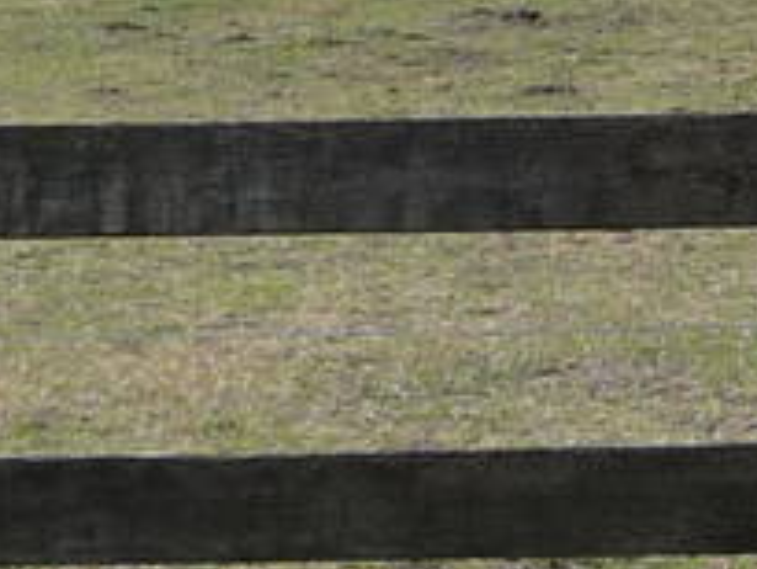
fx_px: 5470
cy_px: -270
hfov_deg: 7.7
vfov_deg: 5.9
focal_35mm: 250
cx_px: 1340
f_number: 3.5
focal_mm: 5.3
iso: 100
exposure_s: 1/640
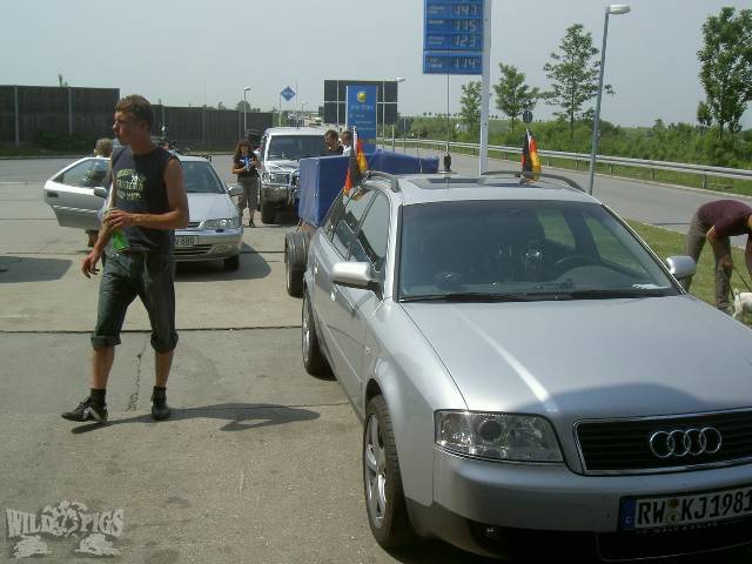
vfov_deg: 36.8
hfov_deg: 47.9
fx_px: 847
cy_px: 282
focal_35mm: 39
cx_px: 376
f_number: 4.7
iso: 50
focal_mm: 8
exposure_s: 1/640
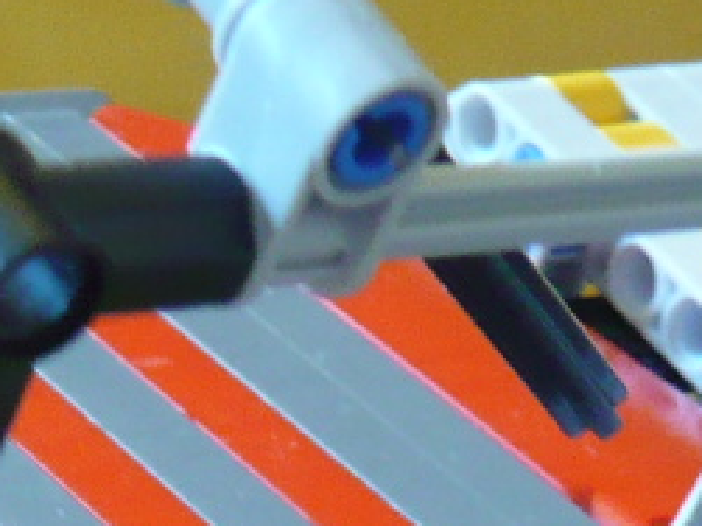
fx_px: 3304
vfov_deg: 8.4
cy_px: 1195
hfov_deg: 12.1
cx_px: 470
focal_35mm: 163
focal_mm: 4.6
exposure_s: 1/10
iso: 200
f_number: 2.8
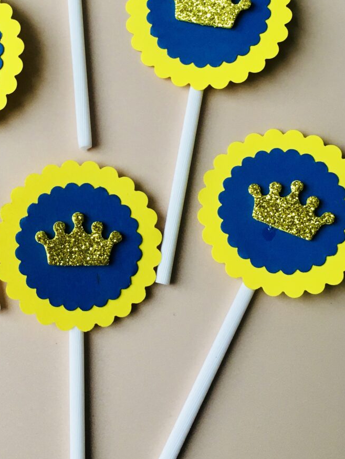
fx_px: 704
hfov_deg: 26.9
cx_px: 56
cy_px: 131
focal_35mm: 53
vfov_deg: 35.6
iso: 40
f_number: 2.2
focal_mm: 4.15
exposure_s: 1/30
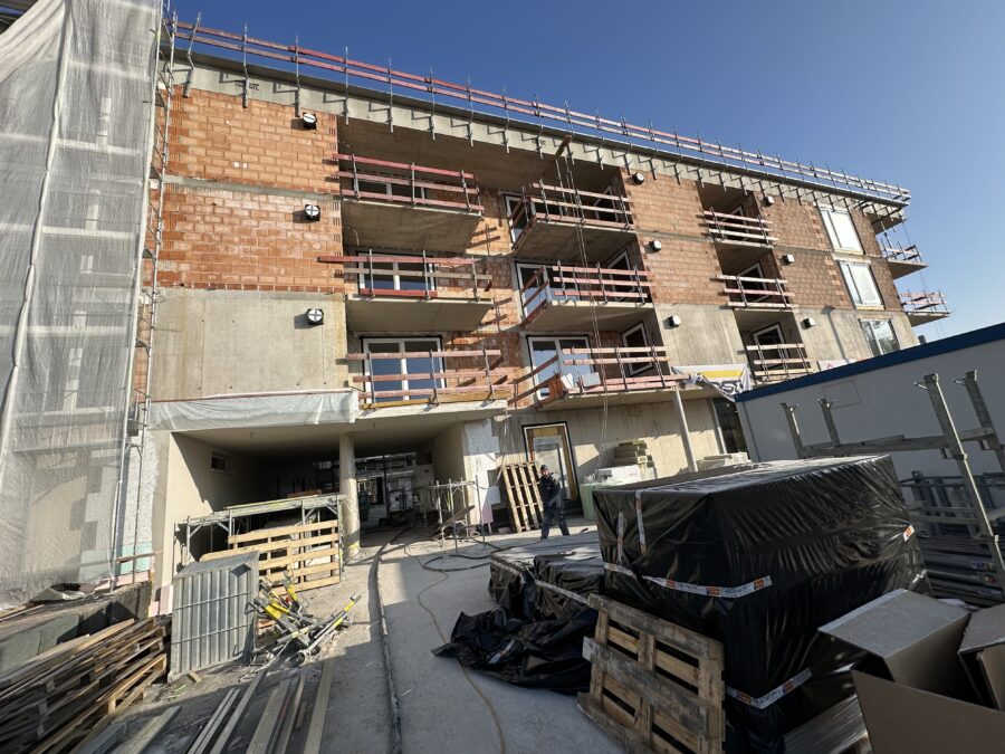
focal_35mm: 14
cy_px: 377
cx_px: 502
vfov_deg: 85.7
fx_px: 406
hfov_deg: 102.1
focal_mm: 2.22
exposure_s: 1/1618
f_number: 2.2
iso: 40
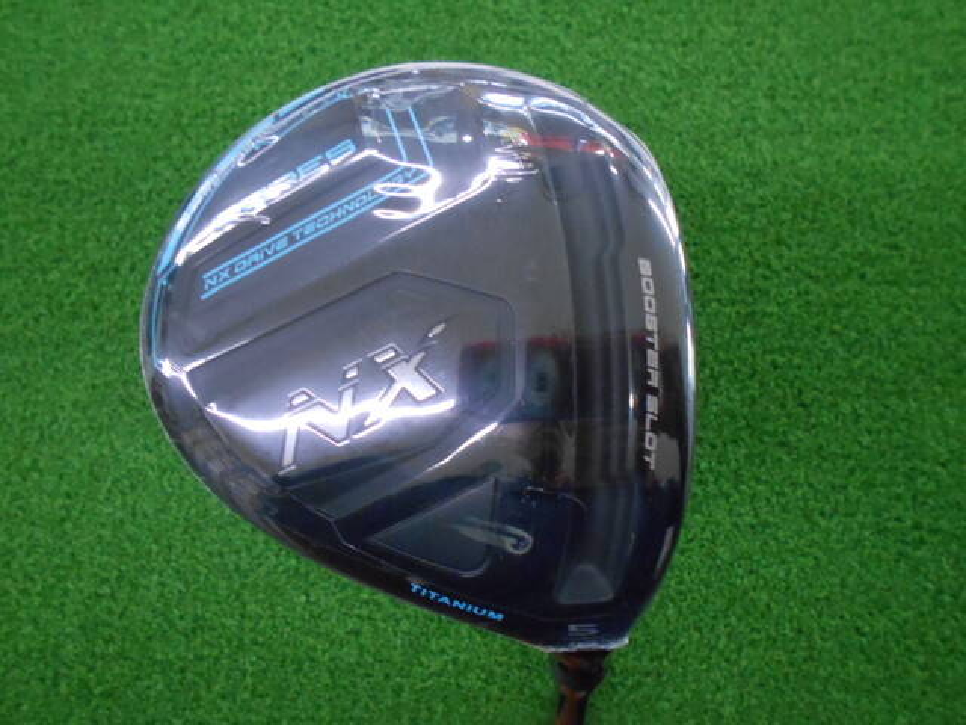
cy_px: 362
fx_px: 726
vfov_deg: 53.1
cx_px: 483
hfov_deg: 67.3
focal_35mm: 26
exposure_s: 1/125
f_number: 3.2
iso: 800
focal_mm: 4.6
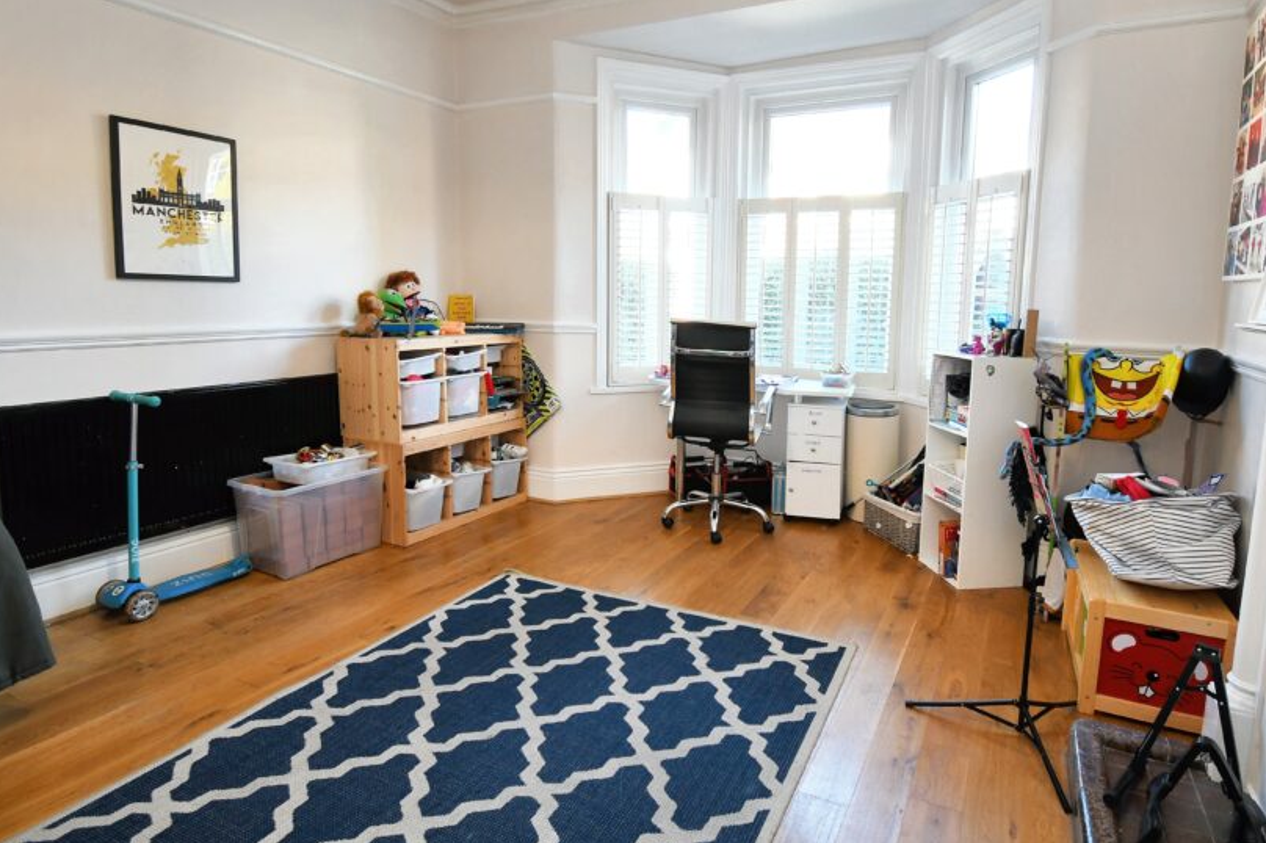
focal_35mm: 19
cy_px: 381
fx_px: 668
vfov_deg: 64.4
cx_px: 691
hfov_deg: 86.7
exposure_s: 1/25
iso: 400
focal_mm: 10
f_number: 4.5
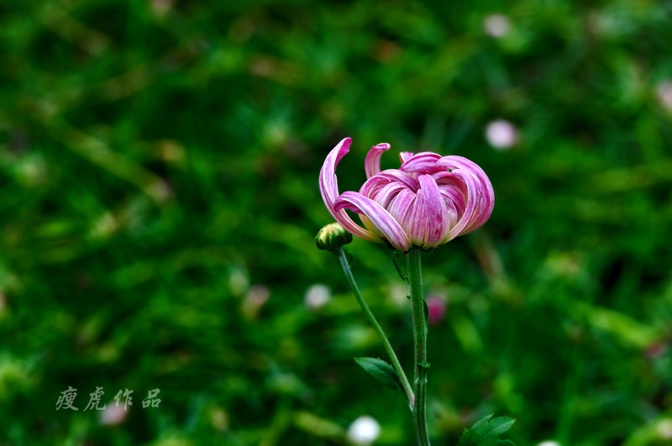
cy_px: 223
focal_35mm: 300
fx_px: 5592
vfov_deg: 4.6
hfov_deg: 6.9
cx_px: 336
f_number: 7.1
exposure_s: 1/30
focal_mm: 200
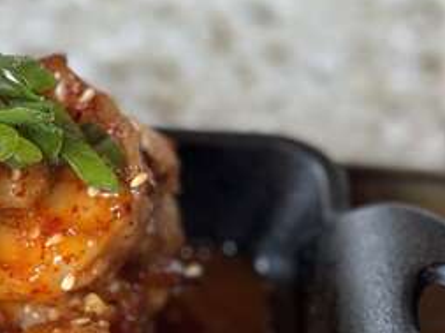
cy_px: 342
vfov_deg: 9.7
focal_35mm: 152
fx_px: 1951
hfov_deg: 12.8
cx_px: -58
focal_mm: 6.86
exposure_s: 1/60
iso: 250
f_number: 1.78
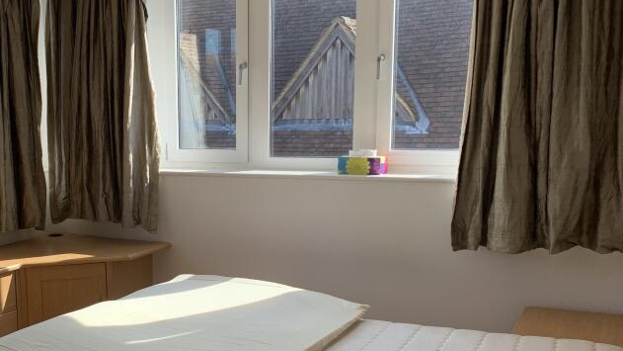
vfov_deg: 25.8
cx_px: 174
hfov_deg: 43.5
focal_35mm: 46
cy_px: 249
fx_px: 760
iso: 25
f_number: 1.8
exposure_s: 1/360
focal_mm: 4.25
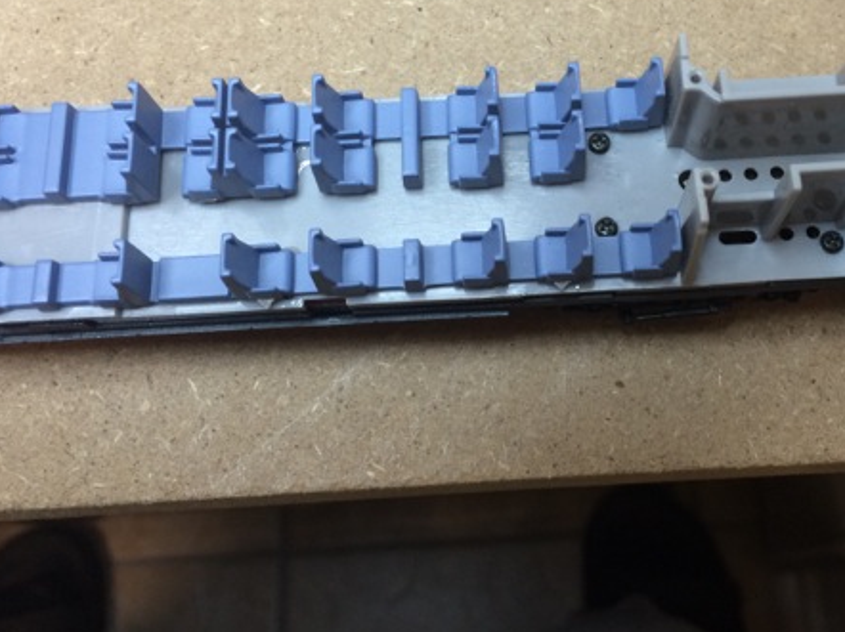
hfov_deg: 44.4
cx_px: 541
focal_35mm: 42
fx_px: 1025
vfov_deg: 33.8
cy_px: 185
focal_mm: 4.15
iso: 64
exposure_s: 1/33
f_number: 2.2
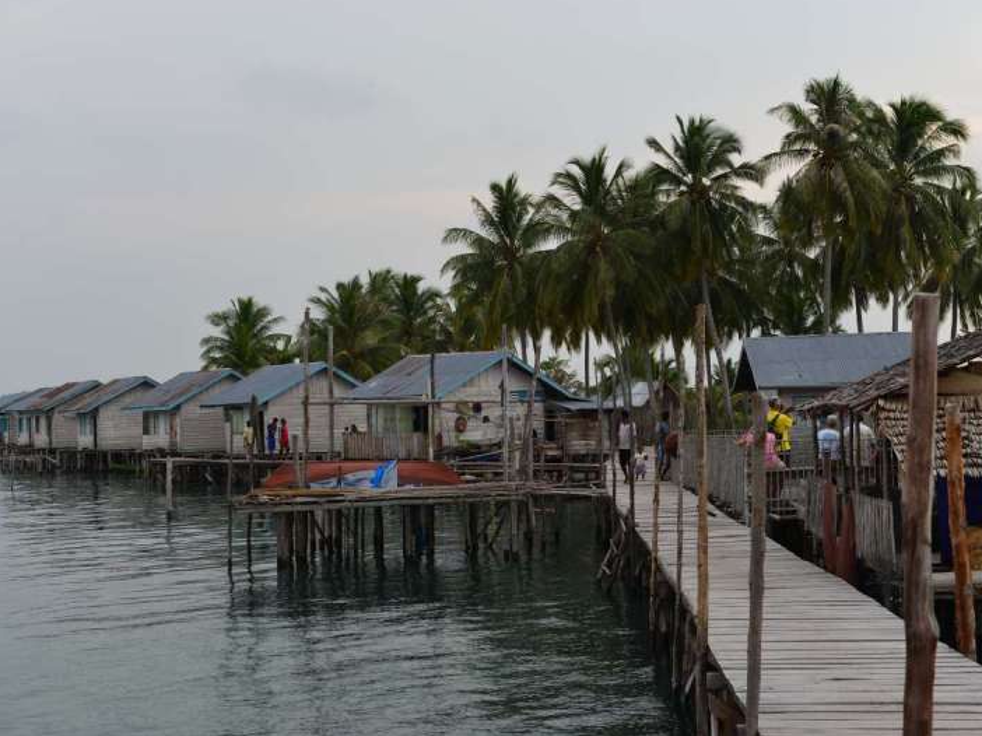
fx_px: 1616
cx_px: 512
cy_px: 364
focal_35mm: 57
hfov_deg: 33.8
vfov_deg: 25.6
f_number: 6.3
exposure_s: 1/160
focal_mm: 52
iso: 100
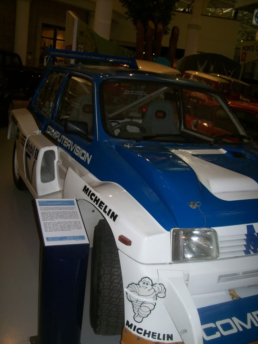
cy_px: 176
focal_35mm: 37
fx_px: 368
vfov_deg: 50.1
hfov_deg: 38.7
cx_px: 127
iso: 80
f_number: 2.7
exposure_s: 1/64
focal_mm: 6
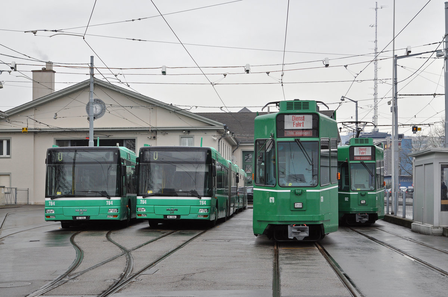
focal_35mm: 60
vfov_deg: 22.6
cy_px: 148
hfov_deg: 33.4
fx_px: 746
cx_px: 224
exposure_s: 1/200
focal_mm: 40
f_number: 7.1
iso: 400
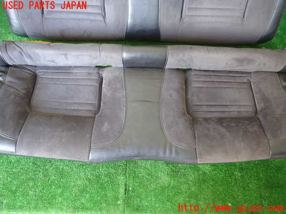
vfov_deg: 54.9
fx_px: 207
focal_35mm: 25
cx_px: 143
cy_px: 107
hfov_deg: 69.4
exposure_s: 1/30
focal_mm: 4.5
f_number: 2
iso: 250
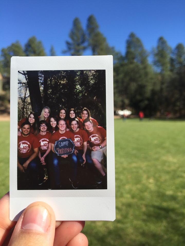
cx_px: 92
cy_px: 123
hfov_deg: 48.2
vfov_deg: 61.7
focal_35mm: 29
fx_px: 207
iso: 32
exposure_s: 1/1163
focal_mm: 4.15
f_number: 2.2
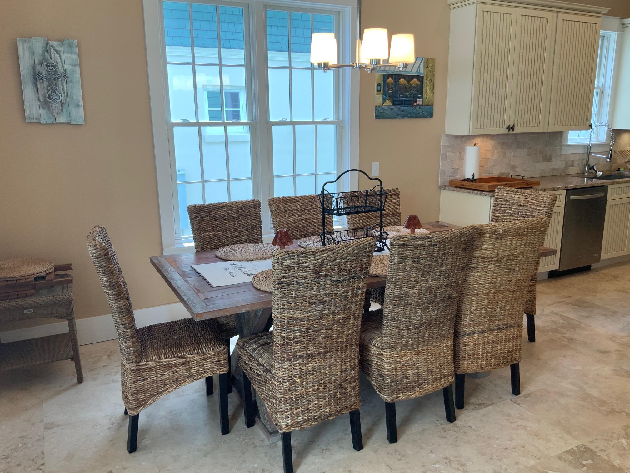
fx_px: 528
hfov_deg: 61.7
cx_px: 315
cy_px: 236
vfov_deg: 48.2
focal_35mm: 29
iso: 40
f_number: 1.8
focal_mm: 3
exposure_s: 1/120
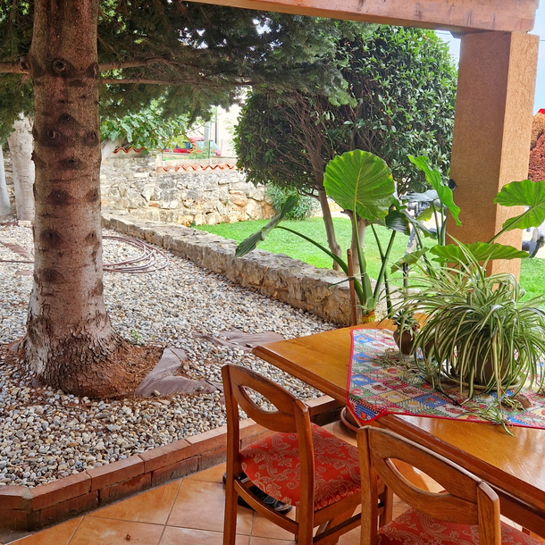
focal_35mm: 36
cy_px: 234
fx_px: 641
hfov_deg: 45.4
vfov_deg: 45.9
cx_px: 187
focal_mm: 5.4
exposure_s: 1/180
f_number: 1.8
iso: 100
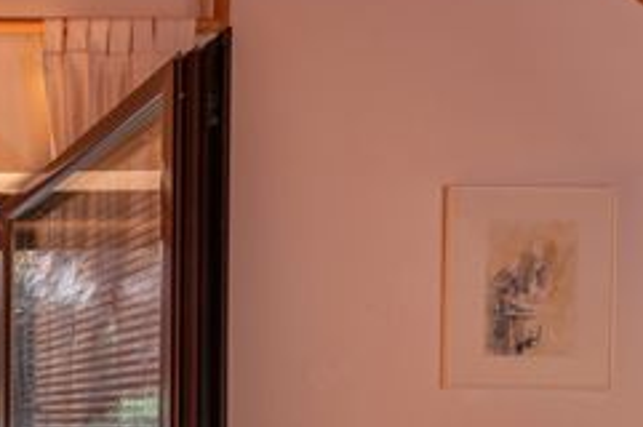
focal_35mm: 41
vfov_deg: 30.4
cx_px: -295
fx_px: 731
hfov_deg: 30.1
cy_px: 419
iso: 100
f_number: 4
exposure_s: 1/80
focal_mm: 14
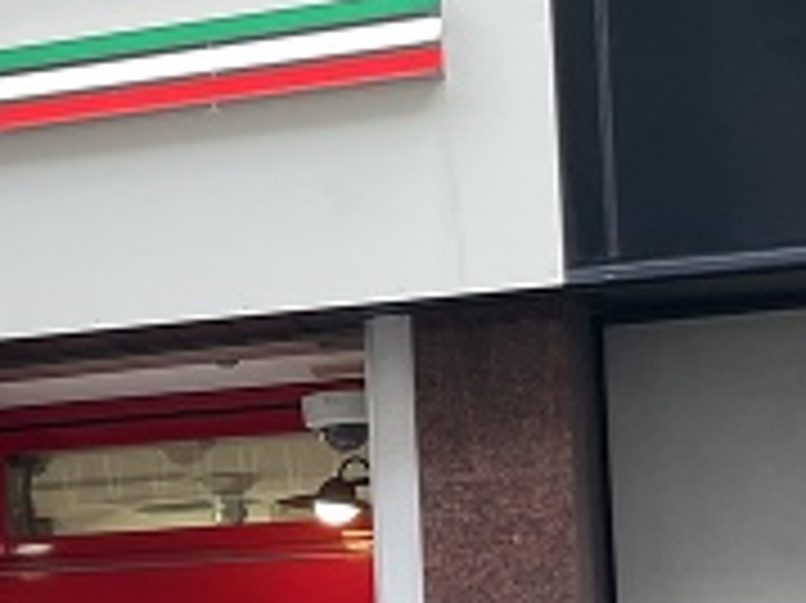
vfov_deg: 11.2
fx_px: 3048
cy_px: 650
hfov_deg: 12.8
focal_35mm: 131
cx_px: -887
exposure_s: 1/100
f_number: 1.6
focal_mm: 4.2
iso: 80
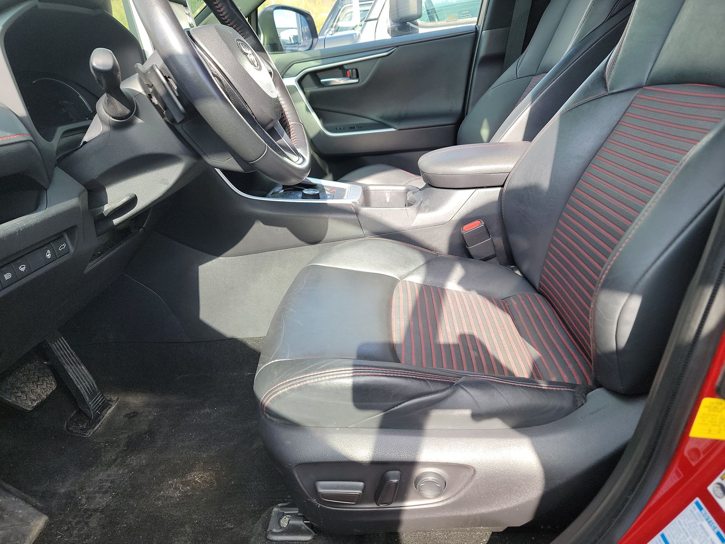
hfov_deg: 71.6
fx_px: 503
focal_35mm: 24
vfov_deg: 56.8
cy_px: 272
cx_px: 362
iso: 75
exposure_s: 1/119
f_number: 1.8
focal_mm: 6.7
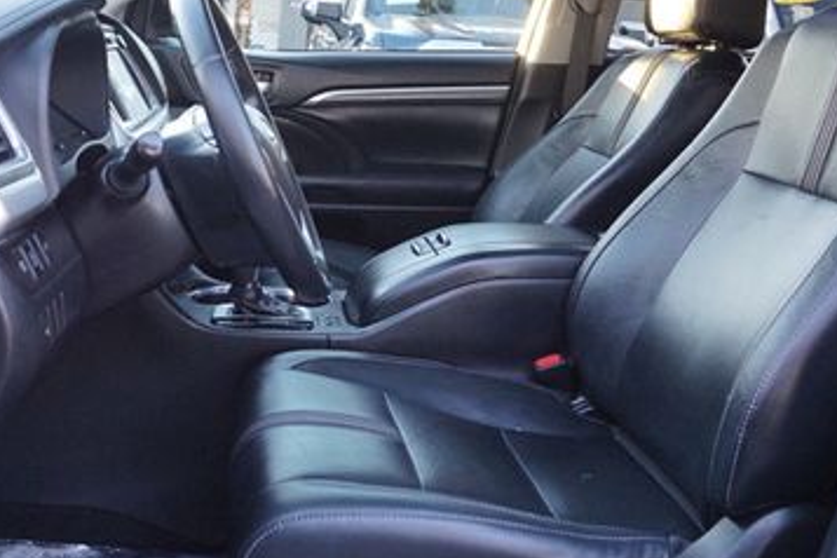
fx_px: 1000
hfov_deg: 45.3
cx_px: 363
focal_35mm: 43
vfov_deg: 31.2
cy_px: 251
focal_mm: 16
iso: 1250
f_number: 4
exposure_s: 1/160
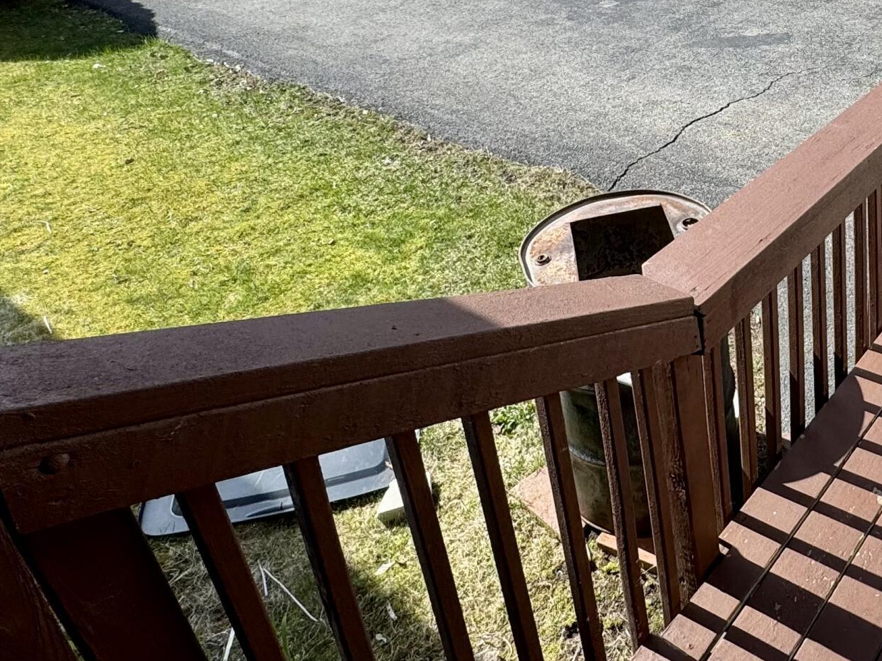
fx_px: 866
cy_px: 98
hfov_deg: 48.8
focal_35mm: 34
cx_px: 778
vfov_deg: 39.5
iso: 40
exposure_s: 1/1110
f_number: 2.2
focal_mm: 2.22
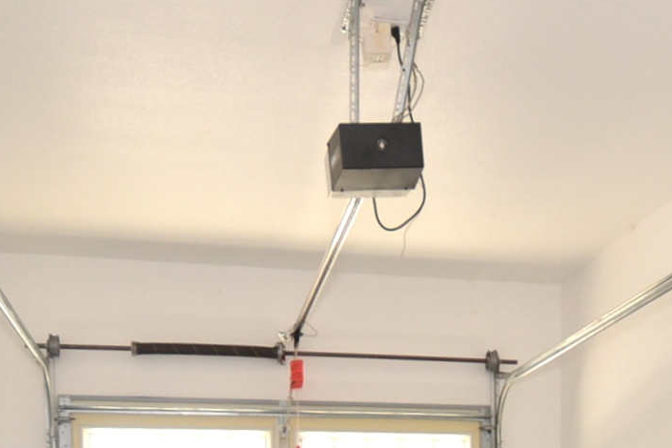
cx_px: 424
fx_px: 915
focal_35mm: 49
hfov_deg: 40.0
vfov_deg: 23.0
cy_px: 649
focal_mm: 10
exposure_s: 1/80
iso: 400
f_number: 4.5
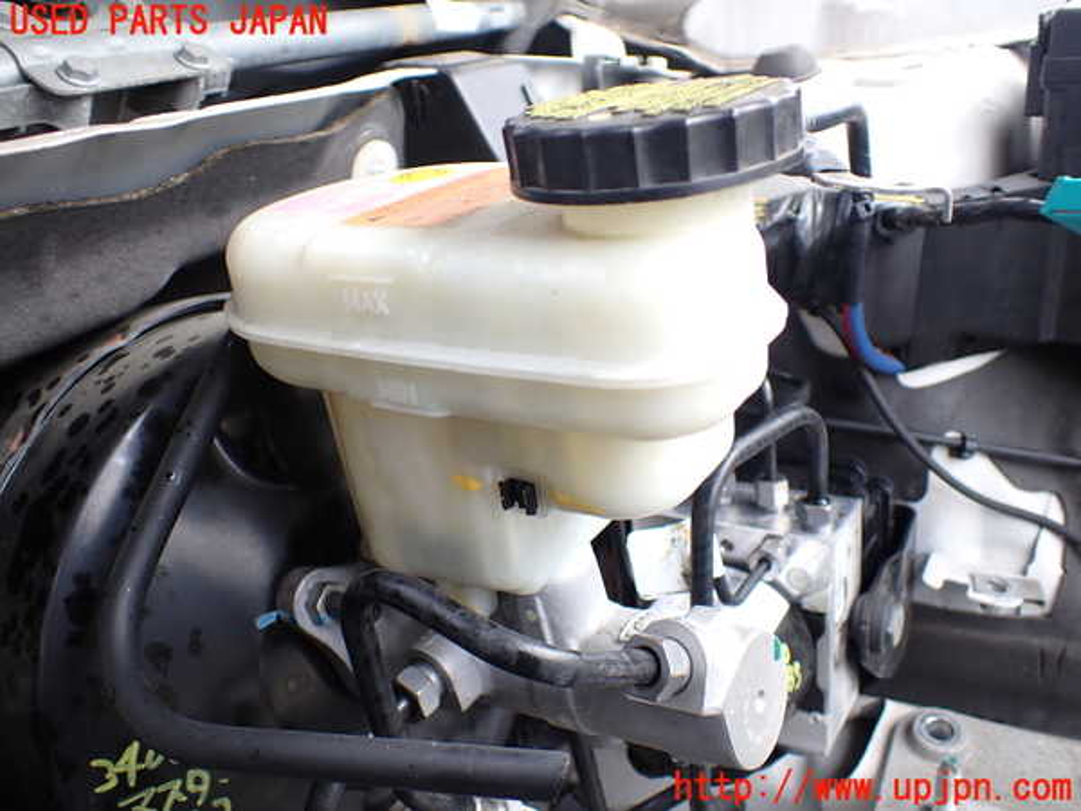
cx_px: 540
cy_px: 406
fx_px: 937
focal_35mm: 30
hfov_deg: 60.0
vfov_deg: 46.8
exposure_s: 1/200
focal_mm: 5.4
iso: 100
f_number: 2.3
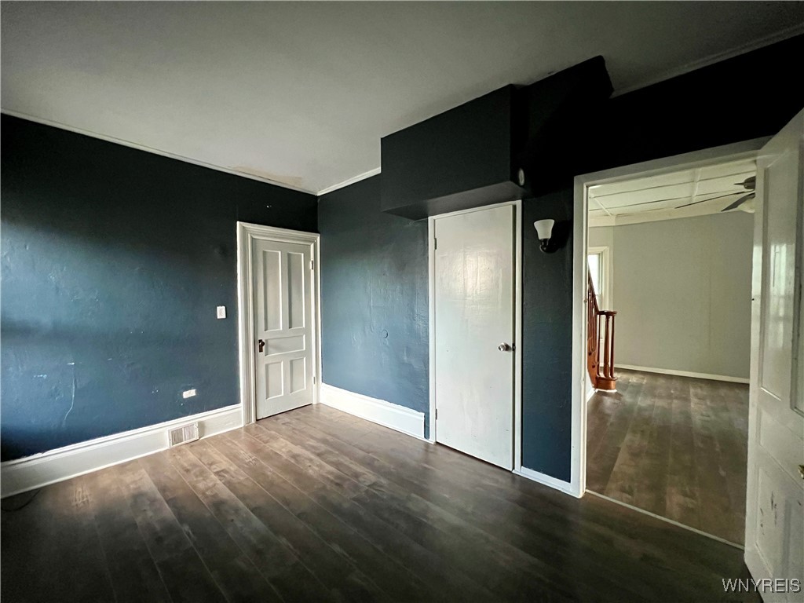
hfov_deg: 106.2
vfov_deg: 89.9
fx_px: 302
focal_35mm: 13
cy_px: 302
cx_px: 402
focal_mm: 1.57
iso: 1250
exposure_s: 1/54
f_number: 1.8
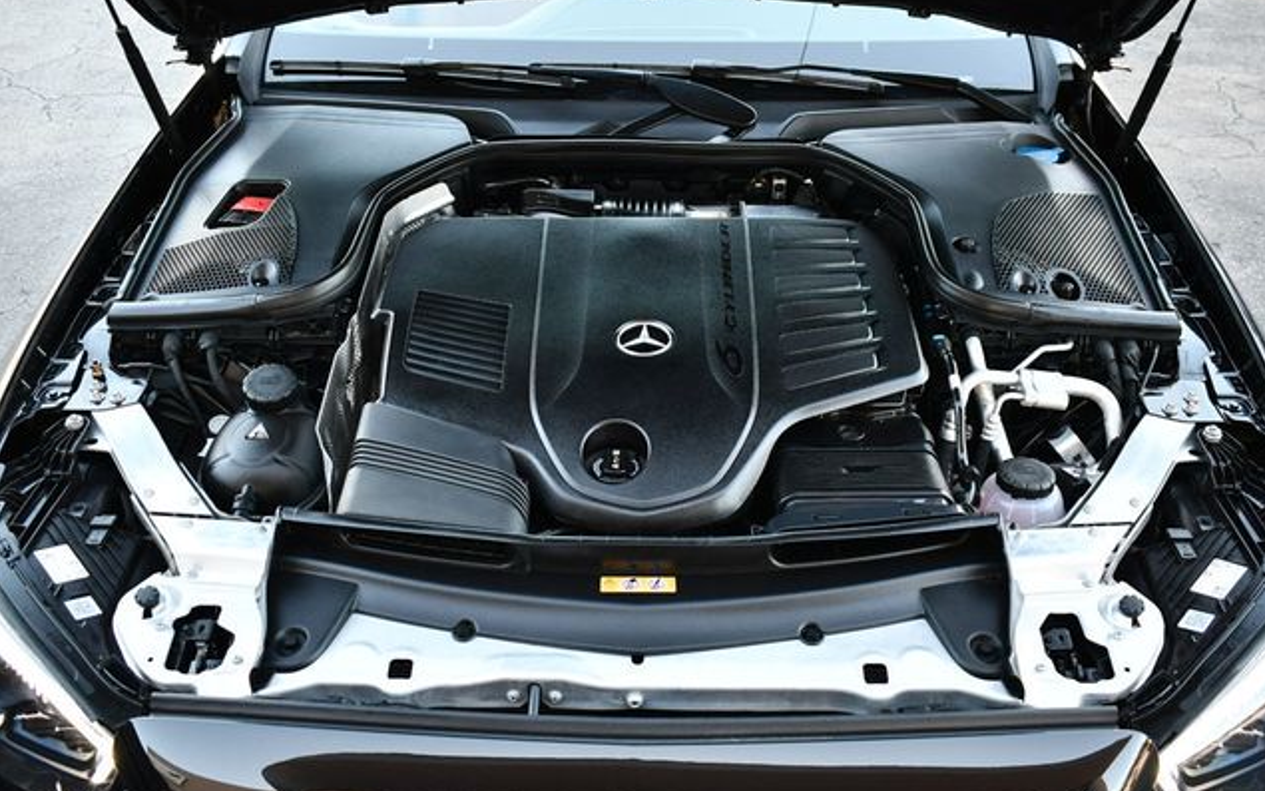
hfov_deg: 52.7
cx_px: 635
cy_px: 400
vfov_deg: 34.4
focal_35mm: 37
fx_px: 1276
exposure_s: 1/250
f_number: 3.5
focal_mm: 18
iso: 720
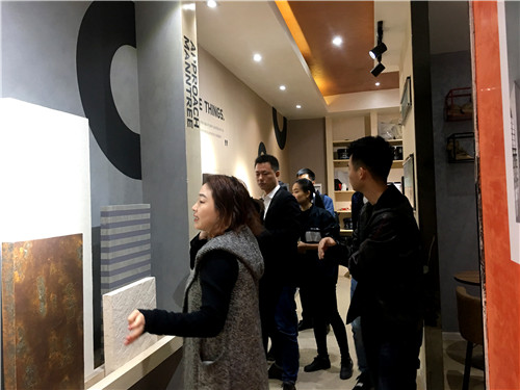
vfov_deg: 48.2
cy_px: 195
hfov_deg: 61.7
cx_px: 260
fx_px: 436
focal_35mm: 29
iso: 80
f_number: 2.2
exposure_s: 1/17
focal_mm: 4.15
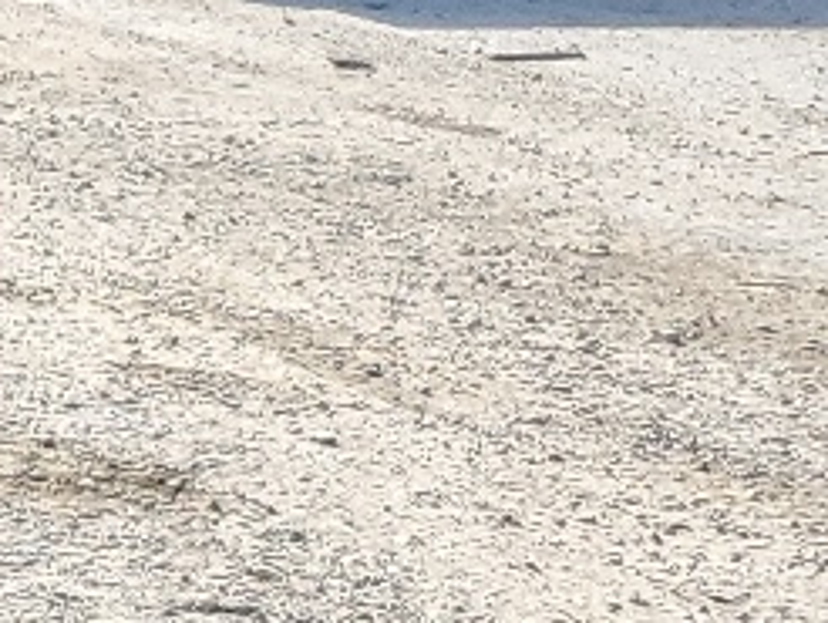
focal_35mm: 169
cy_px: 509
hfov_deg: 9.1
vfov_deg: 8.8
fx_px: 4046
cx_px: -1777
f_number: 1.5
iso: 50
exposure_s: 1/1429
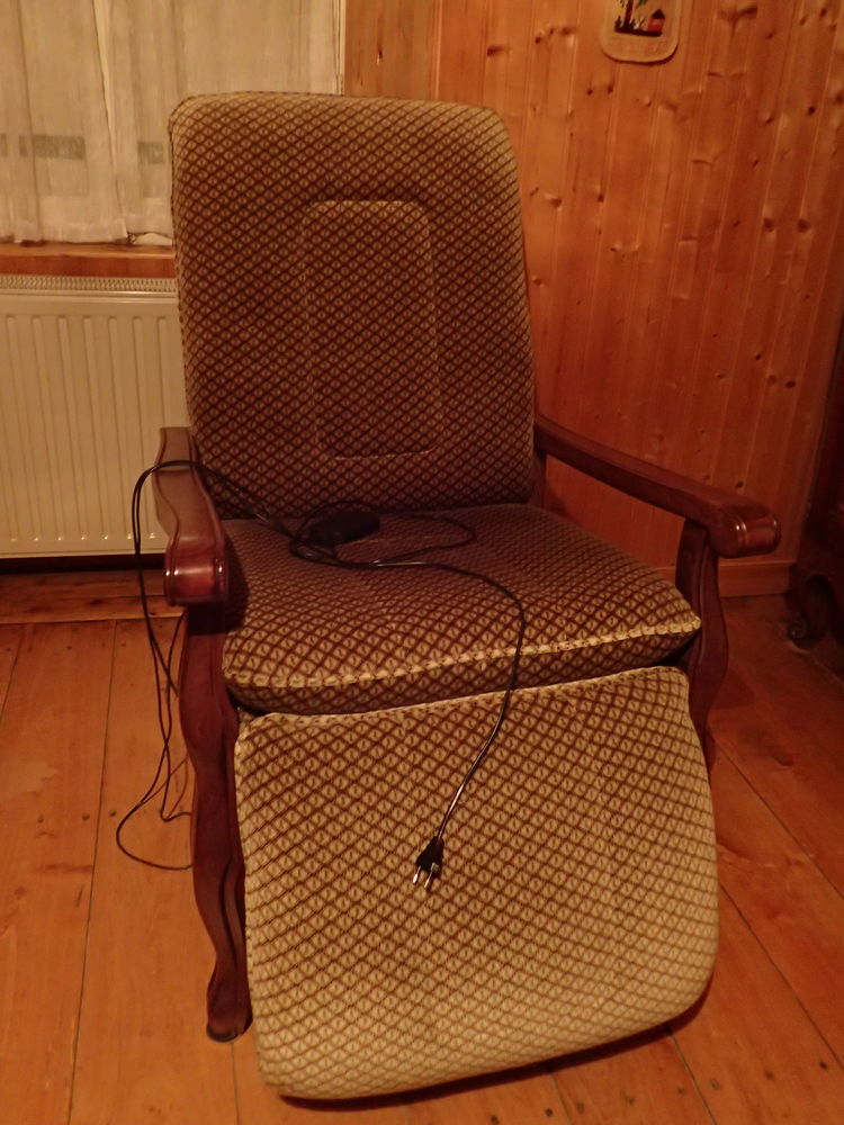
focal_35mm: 30
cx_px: 422
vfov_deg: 60.0
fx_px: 975
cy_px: 562
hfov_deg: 46.8
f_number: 2.3
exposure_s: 1/13
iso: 800
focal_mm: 5.5
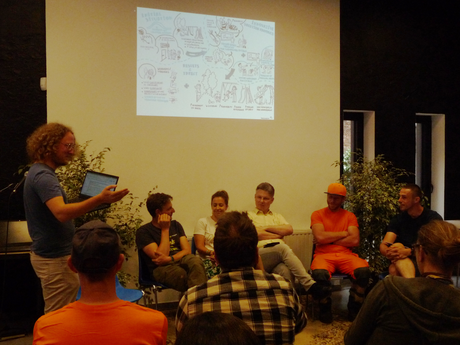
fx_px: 518
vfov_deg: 36.8
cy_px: 176
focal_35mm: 39
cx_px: 235
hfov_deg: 47.9
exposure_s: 1/125
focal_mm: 6.3
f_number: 3.8
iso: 400
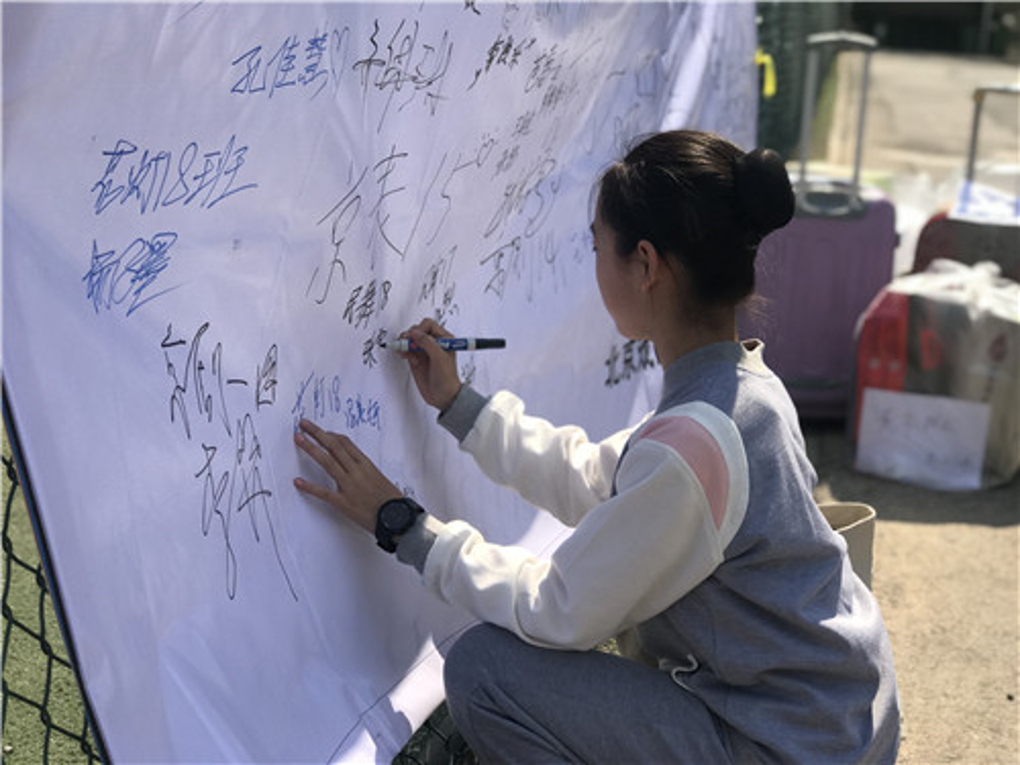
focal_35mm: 57
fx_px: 1680
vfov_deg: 25.7
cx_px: 510
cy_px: 382
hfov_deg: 33.8
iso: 20
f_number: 2.8
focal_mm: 6.6
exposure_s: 1/694
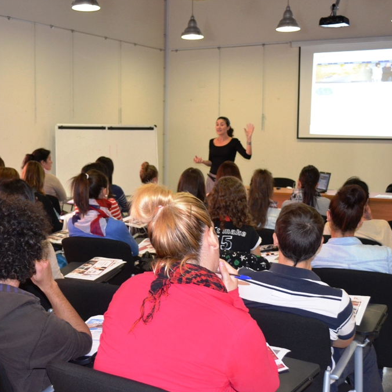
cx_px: 166
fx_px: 602
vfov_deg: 36.1
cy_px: 197
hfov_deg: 36.0
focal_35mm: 47
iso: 1800
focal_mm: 24
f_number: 4
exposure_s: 1/60
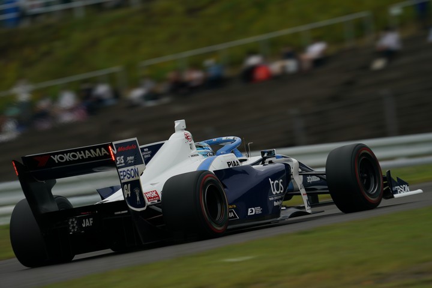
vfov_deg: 2.3
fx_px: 7199
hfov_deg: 3.4
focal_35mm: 600
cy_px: 144
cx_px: 216
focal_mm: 600
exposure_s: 1/250
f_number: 8
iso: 200
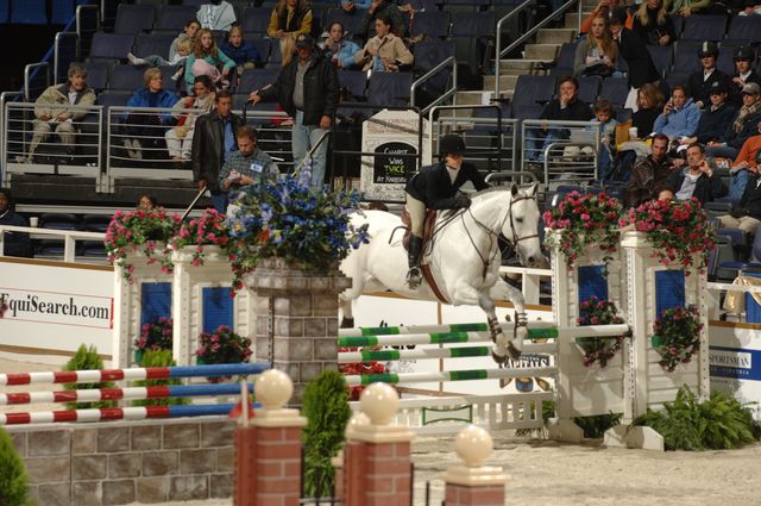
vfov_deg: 4.6
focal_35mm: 300
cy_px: 253
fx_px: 6334
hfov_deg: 6.9
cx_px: 380
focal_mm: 200
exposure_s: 1/250
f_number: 5
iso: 200
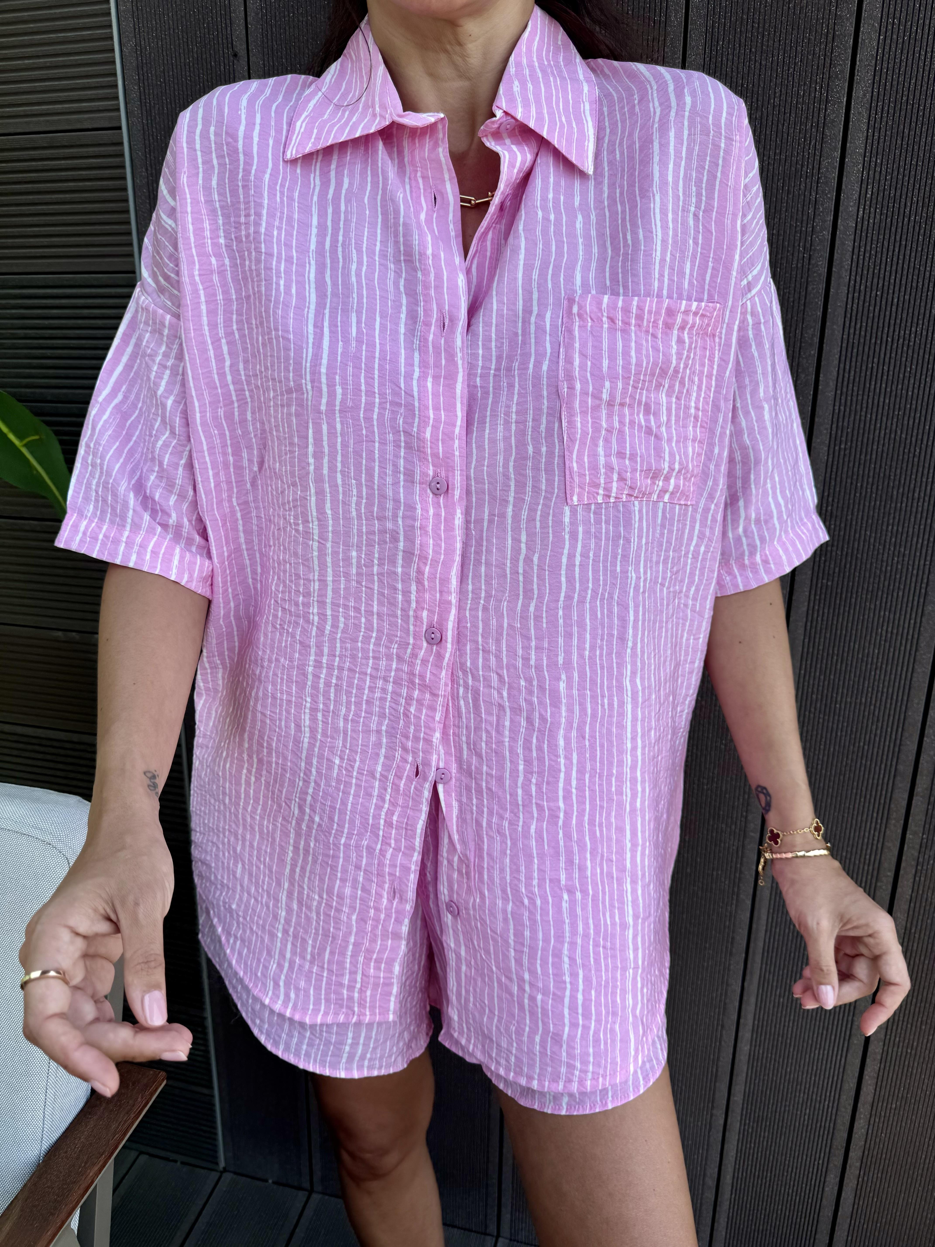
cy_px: 624
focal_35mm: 24
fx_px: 864
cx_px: 468
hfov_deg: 56.8
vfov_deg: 71.6
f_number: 1.78
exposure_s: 1/1597
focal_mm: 6.76
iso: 80
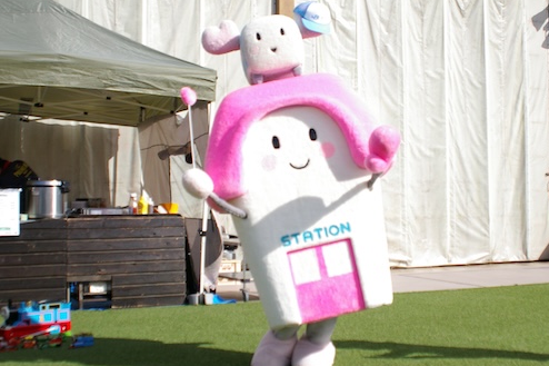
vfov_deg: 26.5
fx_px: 777
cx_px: 316
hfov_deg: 38.8
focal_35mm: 51
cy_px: 183
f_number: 4
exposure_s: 1/4000
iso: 400
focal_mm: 28
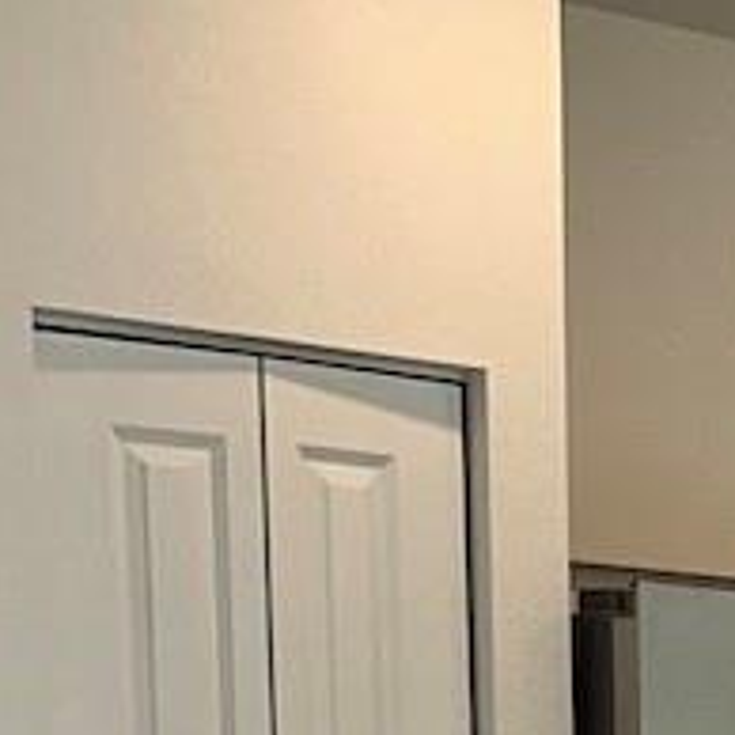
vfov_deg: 12.6
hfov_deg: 12.3
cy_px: 1326
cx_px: 1447
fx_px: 3027
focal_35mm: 126
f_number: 1.78
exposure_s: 1/256
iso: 50
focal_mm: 6.86
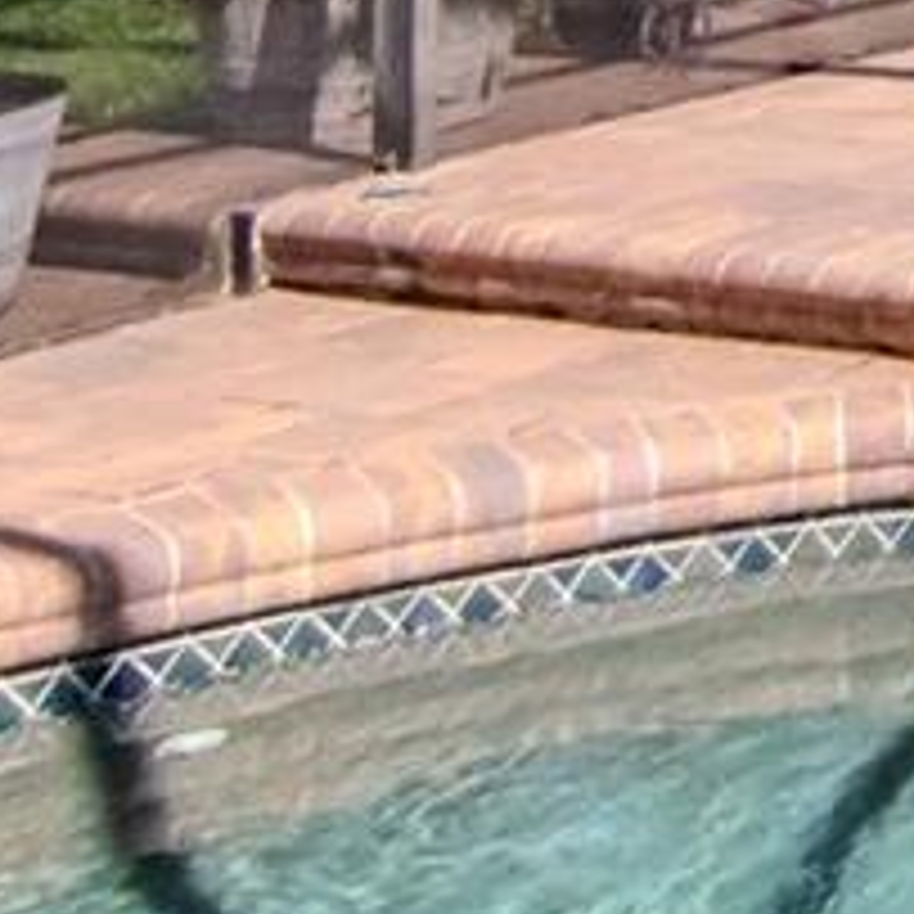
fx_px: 3296
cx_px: 2346
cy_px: -657
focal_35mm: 110
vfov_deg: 14.2
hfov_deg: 12.0
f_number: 7.1
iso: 2000
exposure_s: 1/4000
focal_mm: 11
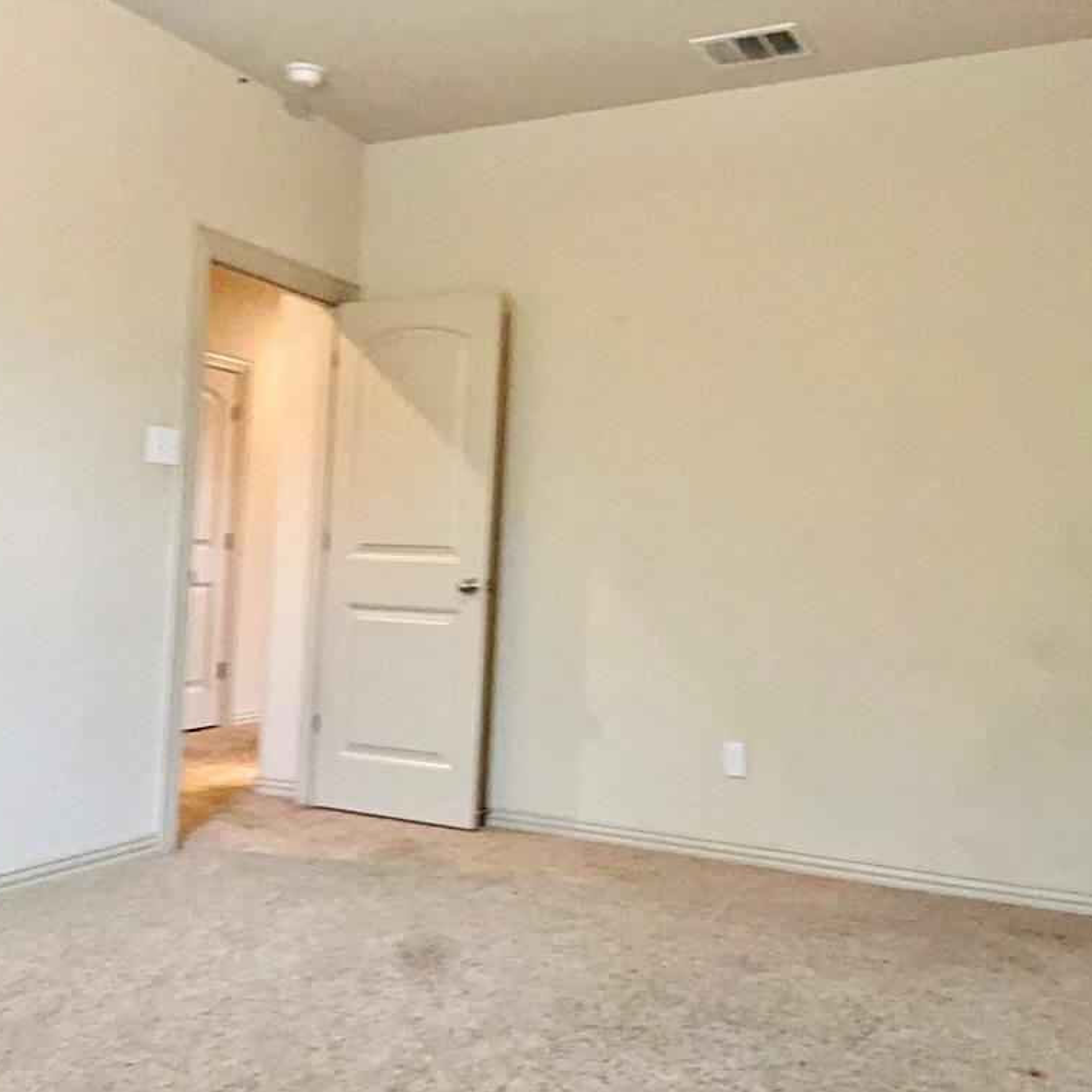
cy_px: 545
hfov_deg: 51.0
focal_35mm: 32
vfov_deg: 51.1
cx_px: 597
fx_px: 1142
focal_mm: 3
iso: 320
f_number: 1.8
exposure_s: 1/100
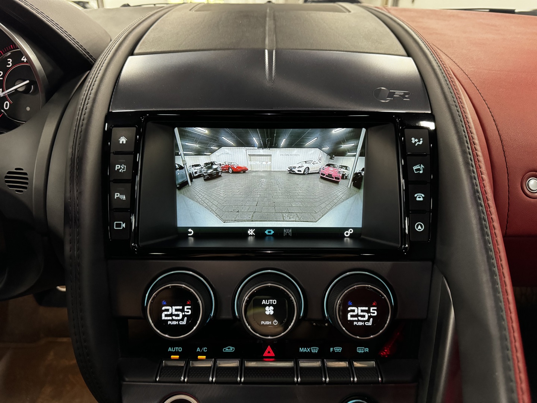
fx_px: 372
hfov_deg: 71.6
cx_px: 268
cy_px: 202
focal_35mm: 24
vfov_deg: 56.8
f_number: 1.78
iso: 800
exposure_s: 1/44
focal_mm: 6.86
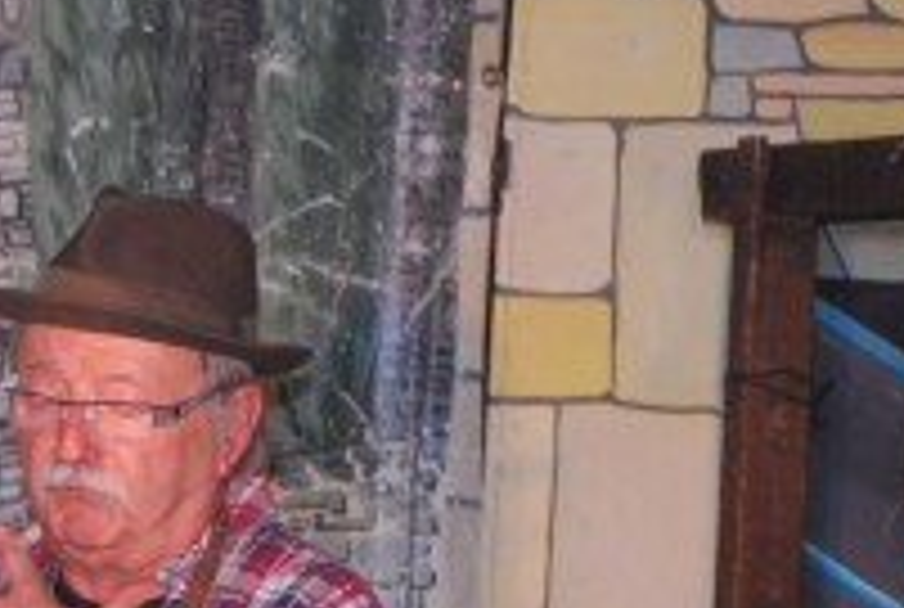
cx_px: -328
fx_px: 12332
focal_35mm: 490
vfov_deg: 2.8
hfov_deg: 4.2
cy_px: 453
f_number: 4.5
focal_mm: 82
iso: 640
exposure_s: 1/60
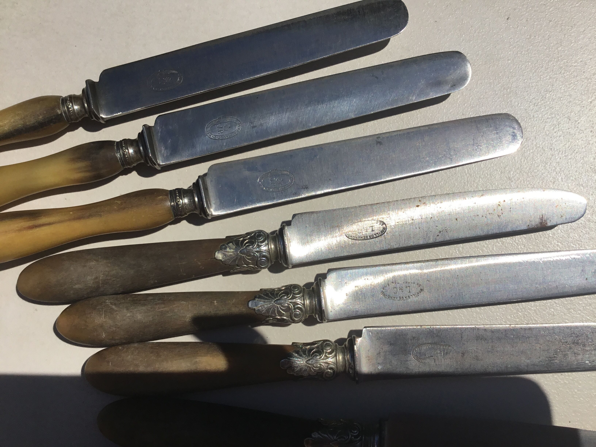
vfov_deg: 45.4
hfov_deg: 58.4
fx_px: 534
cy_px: 224
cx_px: 298
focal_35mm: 31
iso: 25
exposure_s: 1/4082
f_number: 2.4
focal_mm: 3.3
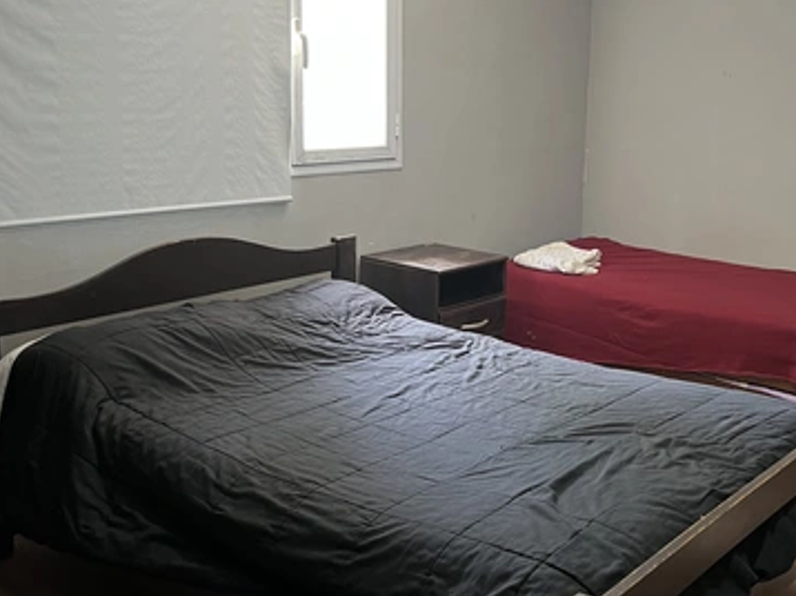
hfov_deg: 56.5
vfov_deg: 44.1
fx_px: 735
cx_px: 469
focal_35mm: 32
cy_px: 276
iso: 160
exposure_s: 1/50
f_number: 1.5
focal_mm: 5.7
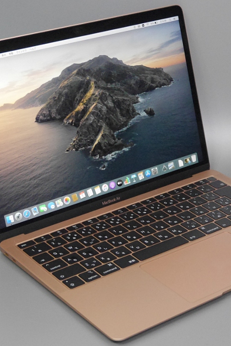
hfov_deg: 17.9
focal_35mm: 76
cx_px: 144
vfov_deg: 26.7
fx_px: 731
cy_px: 173
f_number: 5.1
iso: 1600
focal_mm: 27
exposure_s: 1/60
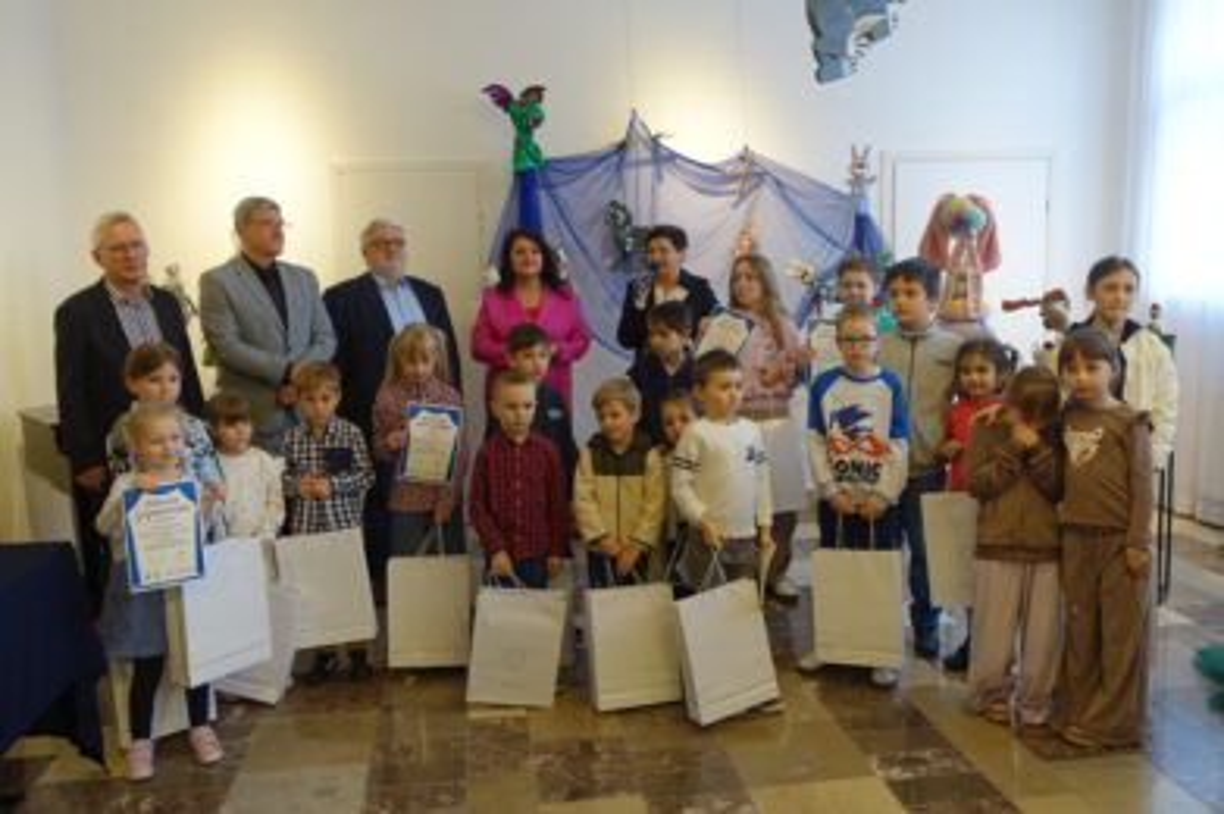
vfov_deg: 42.3
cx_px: 612
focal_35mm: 31
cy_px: 407
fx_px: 1053
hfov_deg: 60.3
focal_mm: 11.33
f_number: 2.5
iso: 200
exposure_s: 1/40
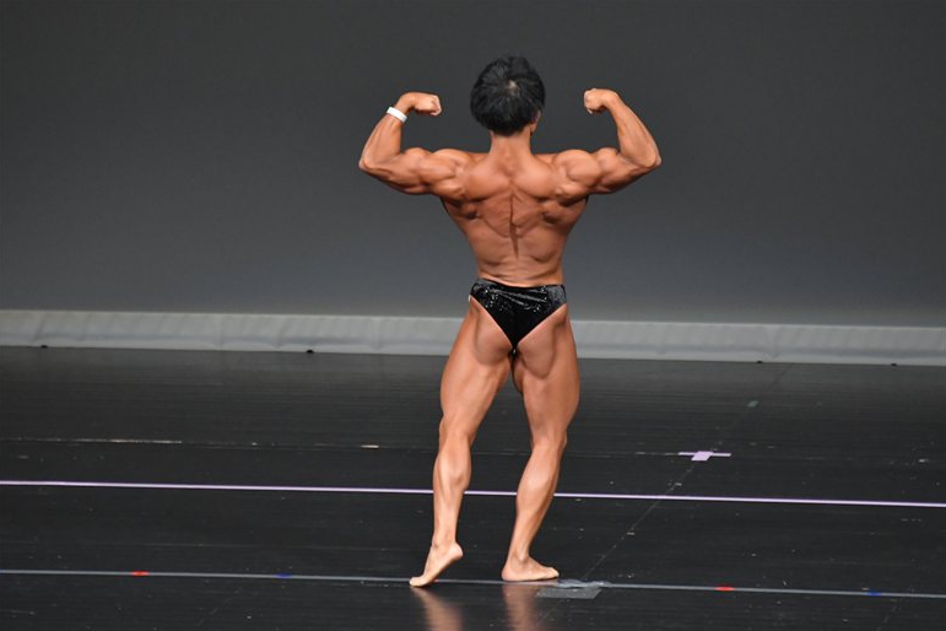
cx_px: 473
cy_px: 316
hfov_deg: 5.5
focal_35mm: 377
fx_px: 9906
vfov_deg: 3.6
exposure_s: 1/400
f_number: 5.6
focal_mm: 250
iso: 4000
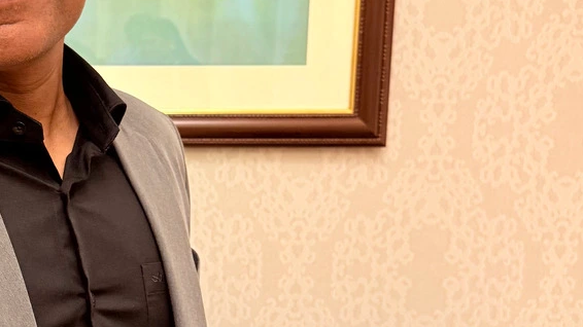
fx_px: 1020
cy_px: 190
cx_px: 41
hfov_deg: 30.3
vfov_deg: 18.2
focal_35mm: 66
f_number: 1.78
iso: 250
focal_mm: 6.76
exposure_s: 1/50
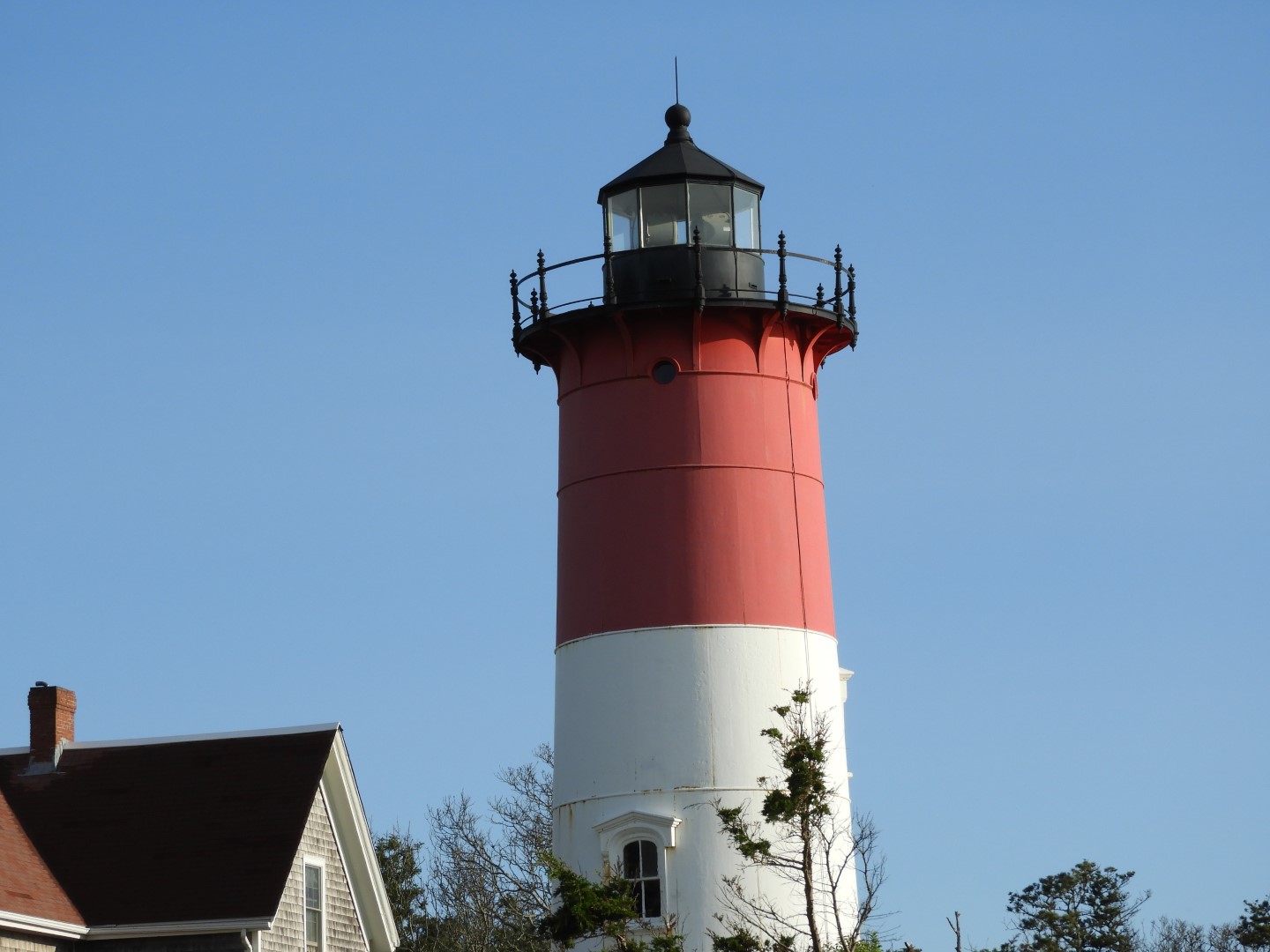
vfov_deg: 11.9
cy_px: 476
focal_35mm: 125
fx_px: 4586
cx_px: 635
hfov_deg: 15.8
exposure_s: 1/640
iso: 100
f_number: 5
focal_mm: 22.4
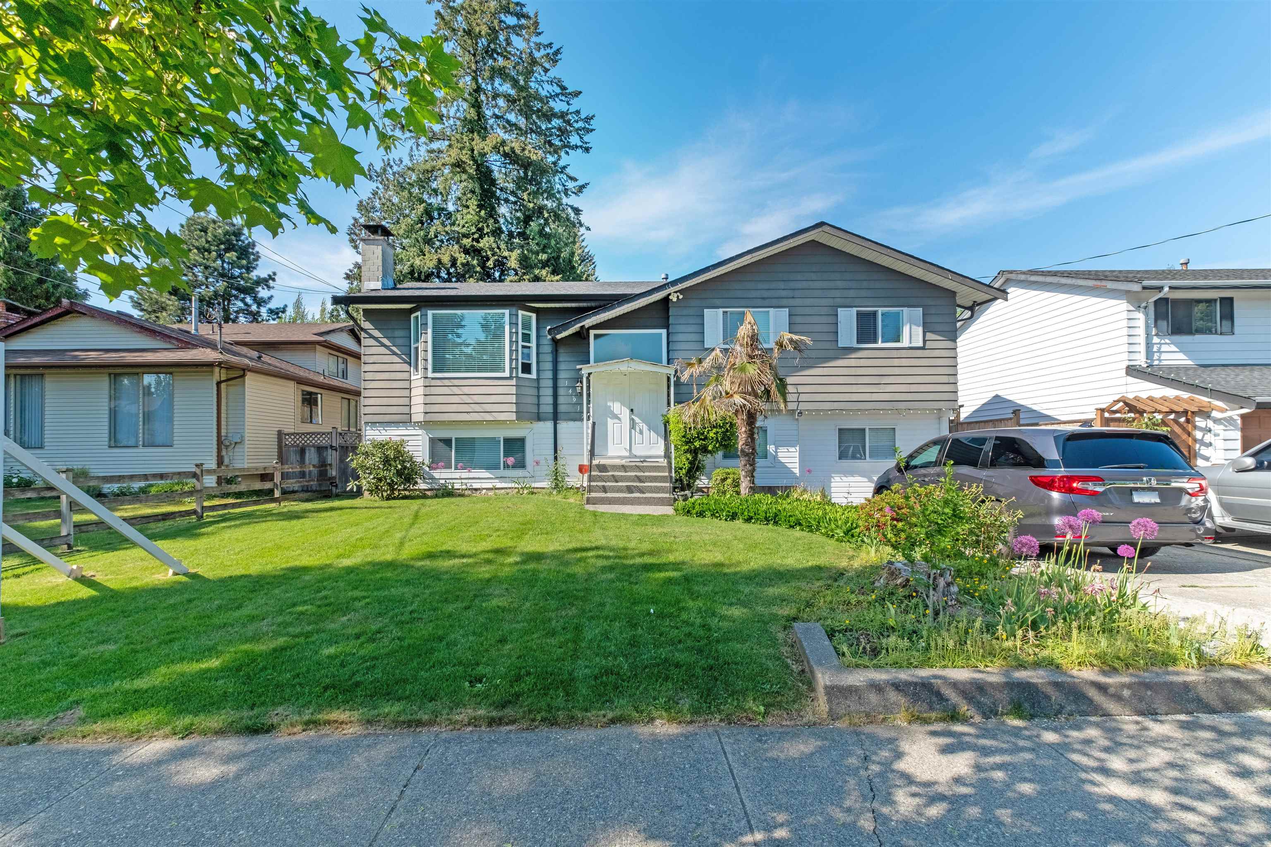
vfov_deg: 77.3
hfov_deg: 100.4
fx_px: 529
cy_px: 424
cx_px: 636
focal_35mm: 15
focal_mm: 10
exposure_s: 1/2000
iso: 200
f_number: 7.1
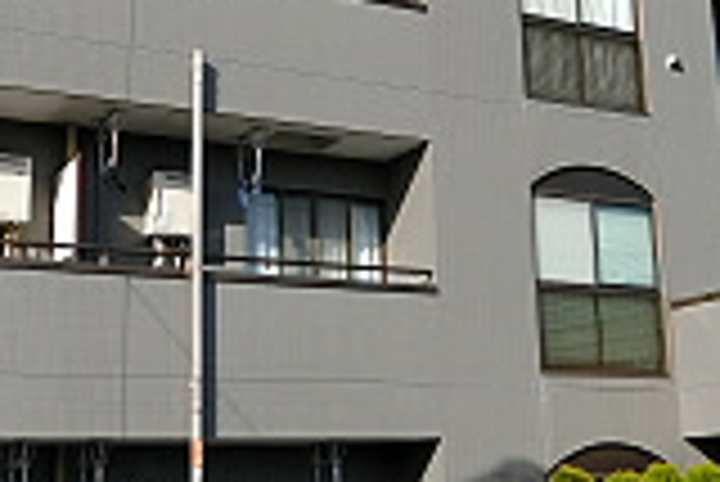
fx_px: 1381
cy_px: 144
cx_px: 439
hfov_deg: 29.1
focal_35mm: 69
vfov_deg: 19.7
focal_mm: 5.4
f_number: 7.9
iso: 80
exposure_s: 1/200
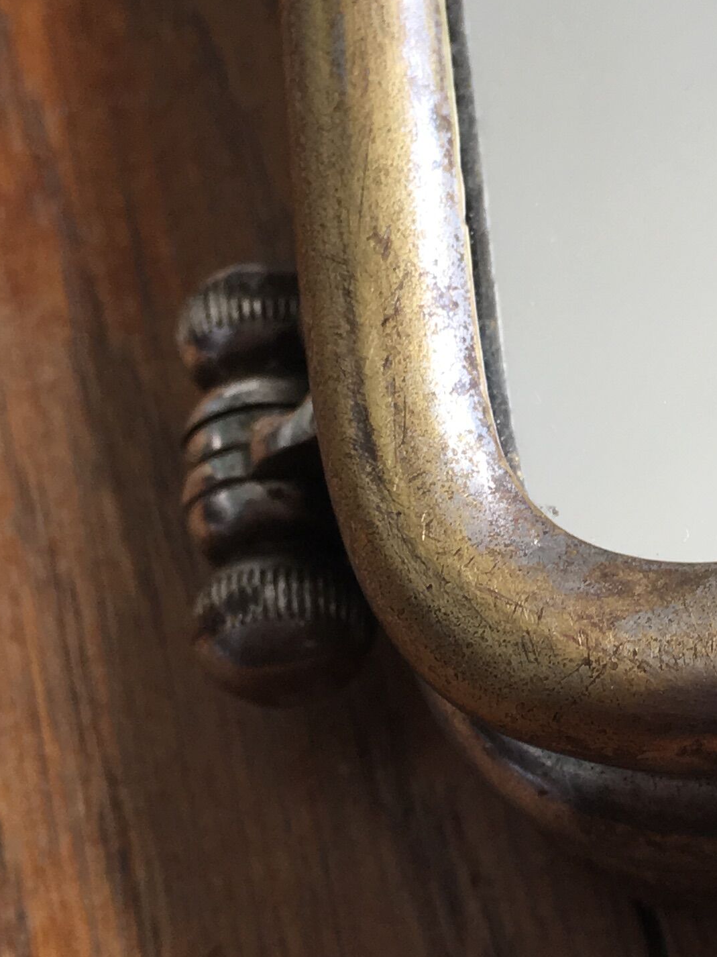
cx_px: 675
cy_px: 626
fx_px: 2265
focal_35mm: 82
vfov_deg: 23.7
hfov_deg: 17.7
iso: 32
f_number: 2.2
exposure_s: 1/50
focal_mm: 4.15
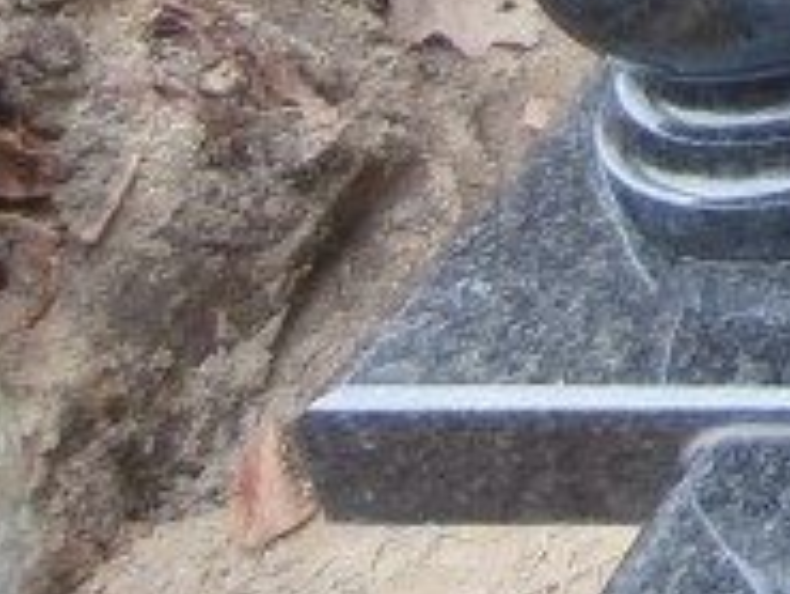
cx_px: 2156
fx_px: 3037
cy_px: -991
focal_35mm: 133
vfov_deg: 9.5
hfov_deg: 11.2
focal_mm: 4.2
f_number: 3
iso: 100
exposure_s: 1/30
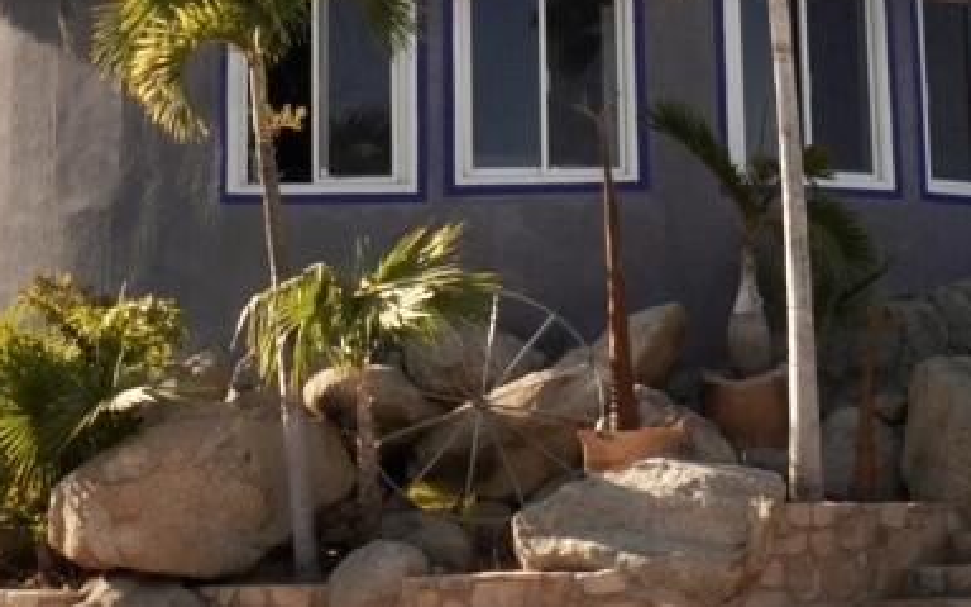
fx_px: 2726
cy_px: 13
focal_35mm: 103
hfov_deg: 20.1
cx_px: 645
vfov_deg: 12.6
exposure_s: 1/200
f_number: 16
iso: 320
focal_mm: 16
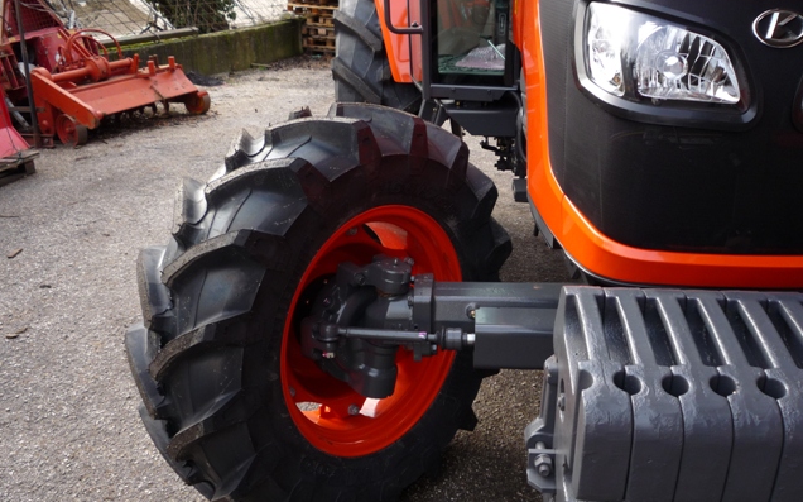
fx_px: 700
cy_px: 264
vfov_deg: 39.4
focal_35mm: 32
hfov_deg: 59.7
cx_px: 402
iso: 100
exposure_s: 1/80
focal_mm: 5.2
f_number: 3.3
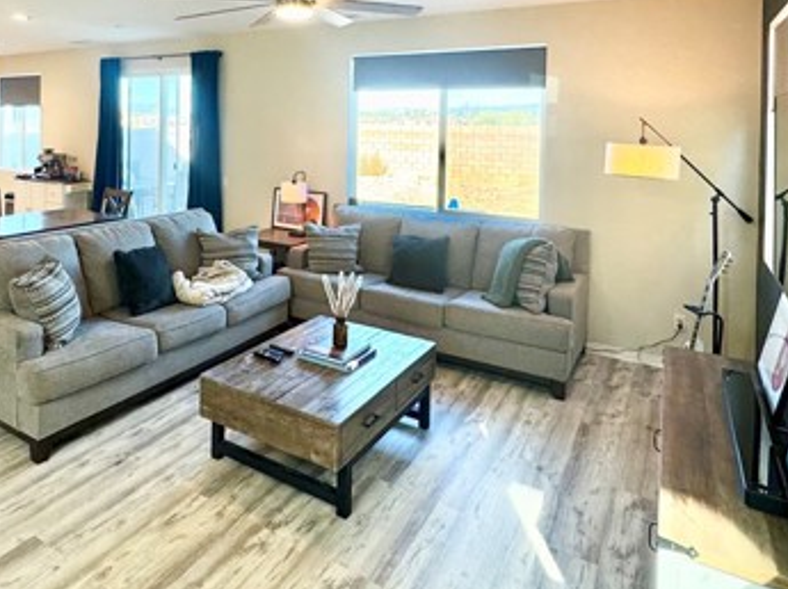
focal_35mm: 26
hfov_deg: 66.1
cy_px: 130
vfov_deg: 50.2
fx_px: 591
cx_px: 283
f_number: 2.2
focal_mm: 2.22
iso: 160
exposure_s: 1/120
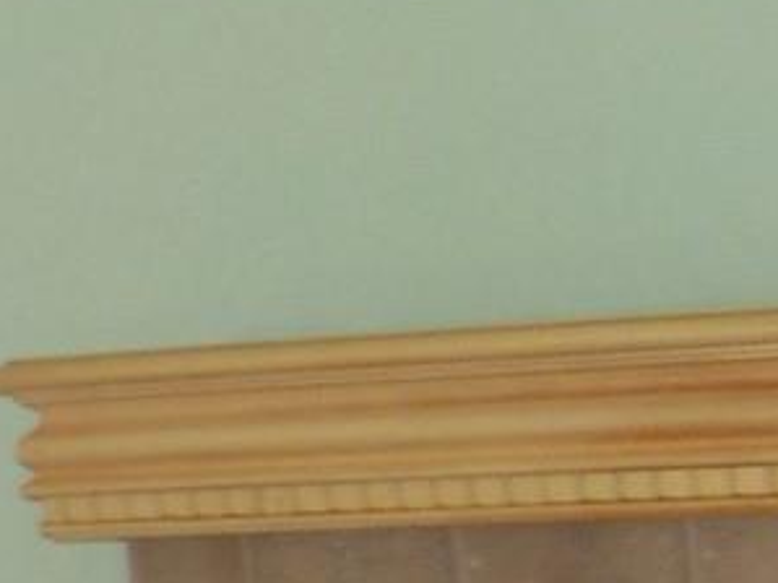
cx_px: -632
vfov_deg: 7.2
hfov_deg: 9.5
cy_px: 1153
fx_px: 4448
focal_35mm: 198
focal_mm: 6.3
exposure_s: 1/45
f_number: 2.8
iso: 100
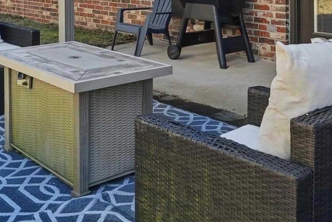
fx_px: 498
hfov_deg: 36.8
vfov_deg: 23.1
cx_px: 151
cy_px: -40
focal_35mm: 54
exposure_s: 1/640
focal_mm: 10
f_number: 9
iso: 250
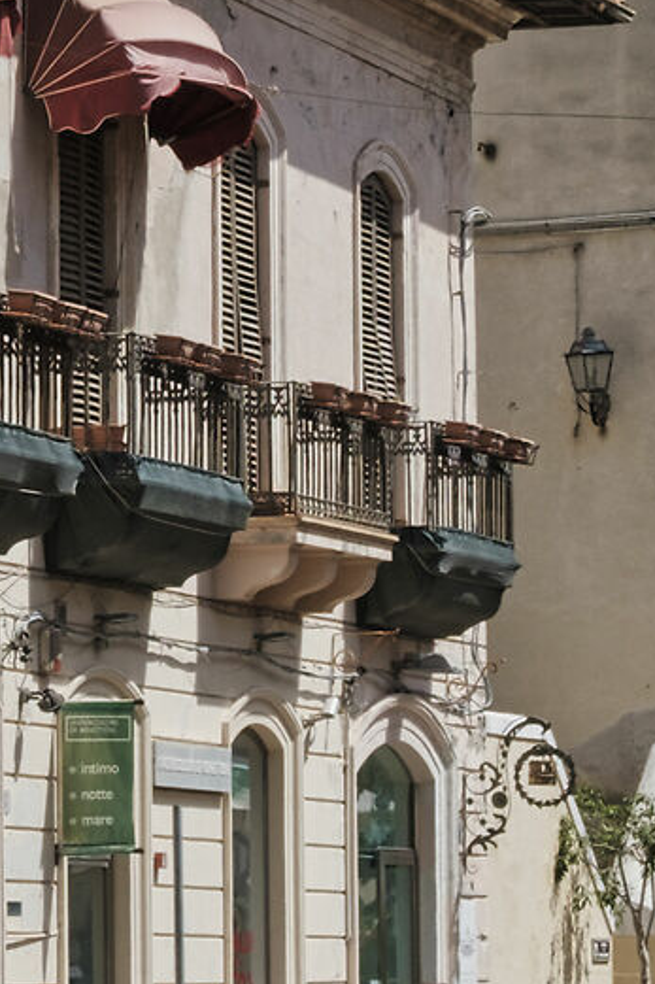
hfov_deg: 6.7
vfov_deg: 10.2
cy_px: -314
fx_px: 5407
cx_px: -589
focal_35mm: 198
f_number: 8
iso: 160
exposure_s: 1/280
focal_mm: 28.9
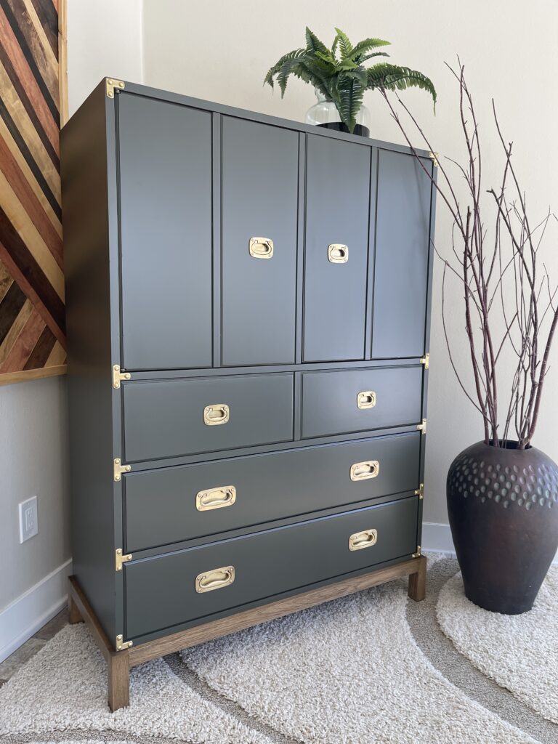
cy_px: 372
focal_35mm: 25
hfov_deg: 54.9
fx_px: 537
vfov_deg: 69.4
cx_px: 279
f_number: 1.6
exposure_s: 1/121
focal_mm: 5.1
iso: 64
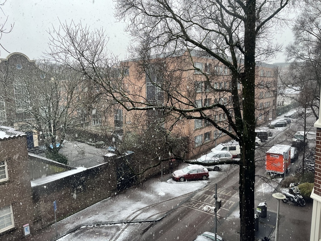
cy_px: 120
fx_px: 241
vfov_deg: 53.1
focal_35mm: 26
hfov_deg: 67.3
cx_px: 160
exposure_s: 1/121
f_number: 1.6
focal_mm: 5.1
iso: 100
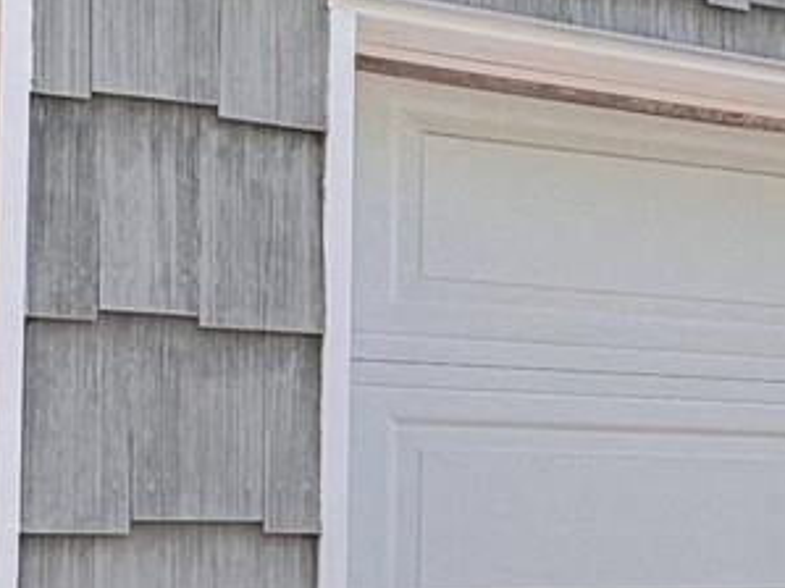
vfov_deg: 15.3
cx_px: 1142
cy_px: 452
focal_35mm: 96
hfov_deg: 18.4
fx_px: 2176
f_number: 2.2
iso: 40
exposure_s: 1/103
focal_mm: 2.22
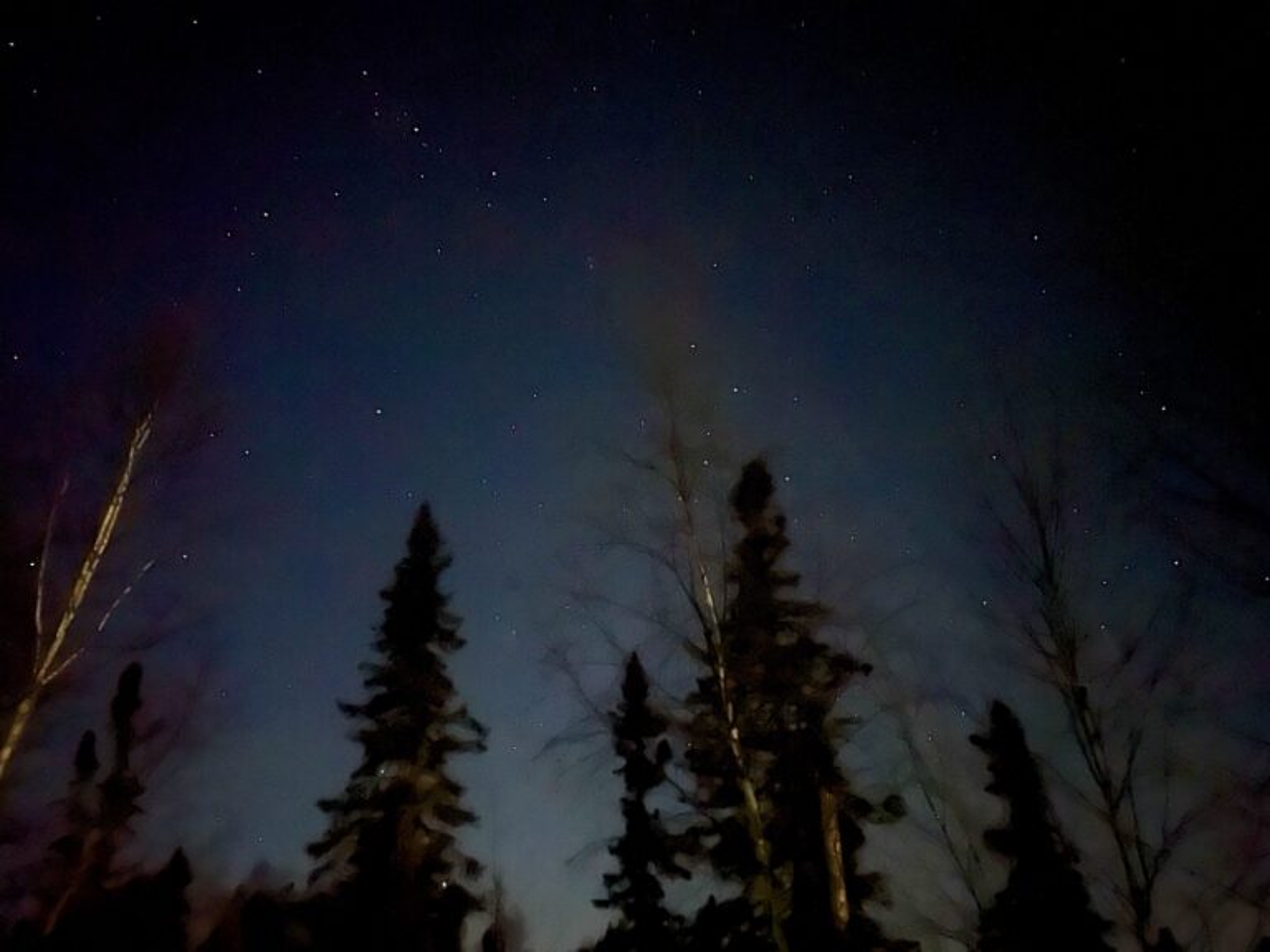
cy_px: 476
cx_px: 635
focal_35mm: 26
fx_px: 954
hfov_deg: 67.3
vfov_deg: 53.1
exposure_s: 1
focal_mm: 5.7
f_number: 1.5
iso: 10000
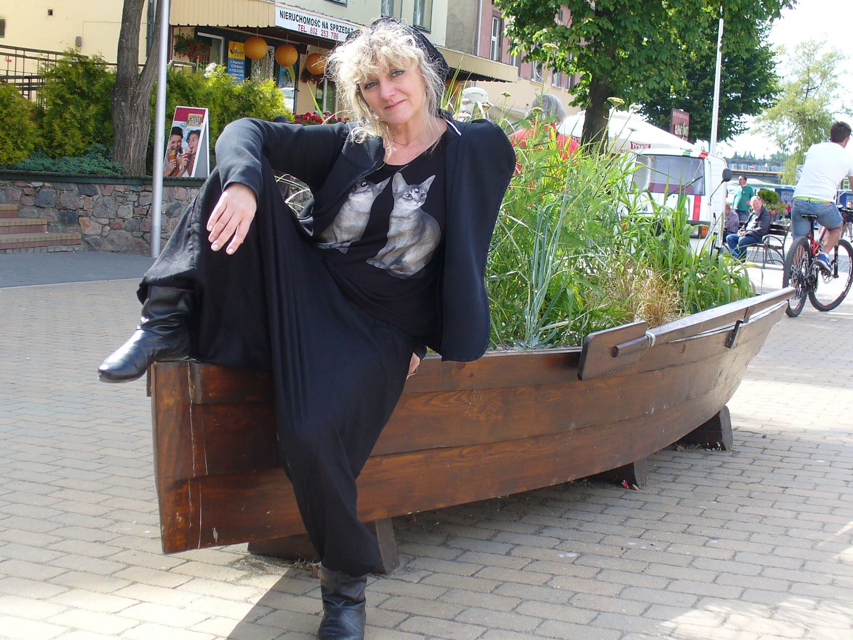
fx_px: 1281
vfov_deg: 28.0
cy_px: 320
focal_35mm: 52
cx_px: 426
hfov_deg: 36.8
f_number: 2.9
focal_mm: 7
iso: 80
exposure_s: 1/250
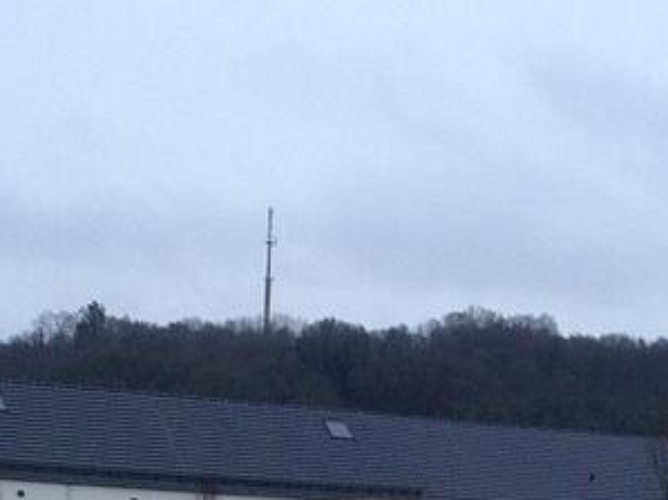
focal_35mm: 92
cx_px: 410
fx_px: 1775
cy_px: 662
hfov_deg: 21.3
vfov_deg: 15.3
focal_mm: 4.12
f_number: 2.4
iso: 80
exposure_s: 1/20
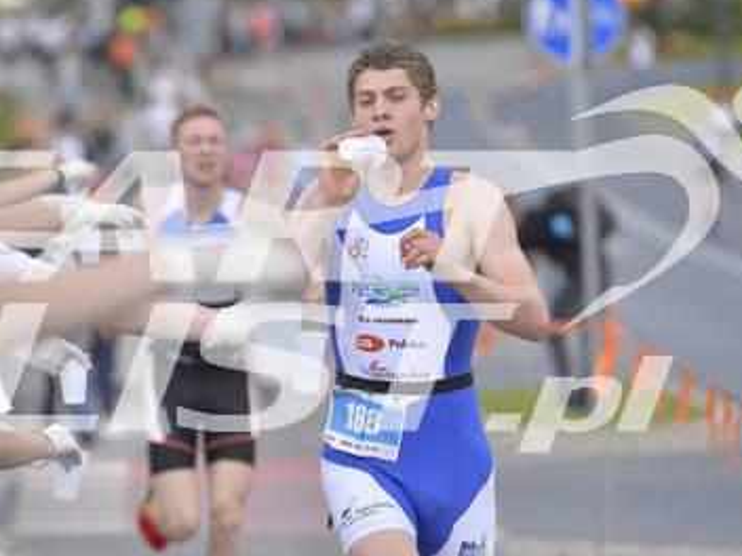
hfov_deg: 5.7
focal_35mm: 350
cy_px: 266
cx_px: 268
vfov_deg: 4.2
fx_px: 7502
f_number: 4
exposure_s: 1/2500
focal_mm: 200
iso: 400
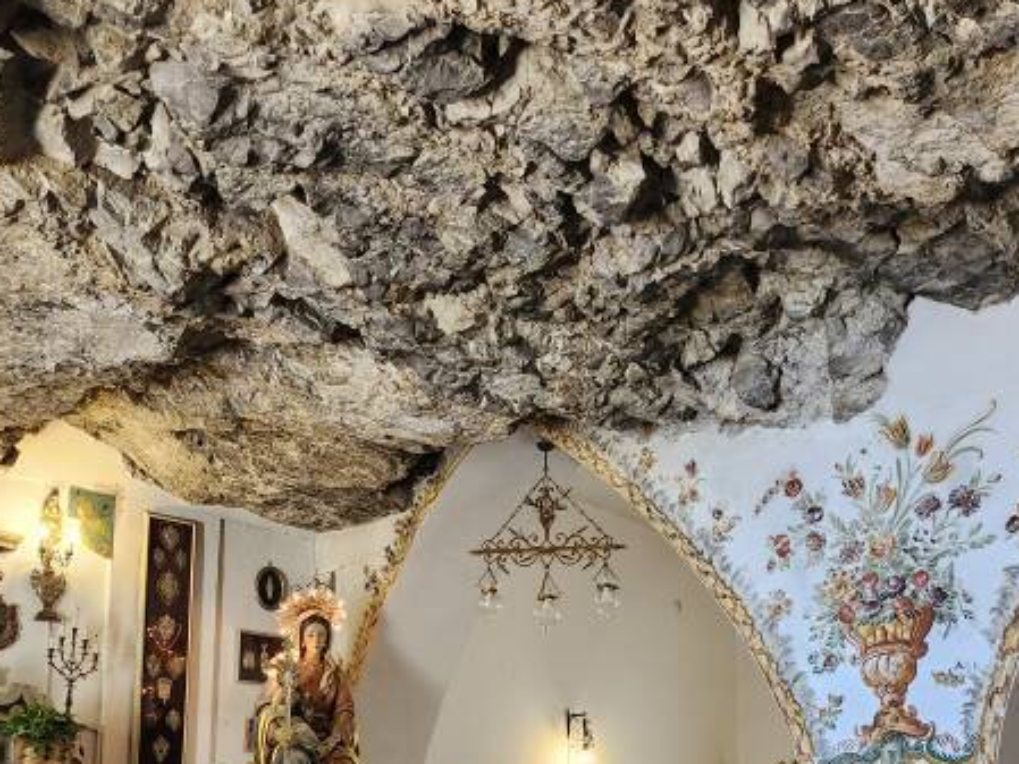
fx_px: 1207
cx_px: 388
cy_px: 671
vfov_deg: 33.5
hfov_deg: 45.4
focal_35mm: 41
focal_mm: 5.54
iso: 500
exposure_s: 1/100
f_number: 1.8
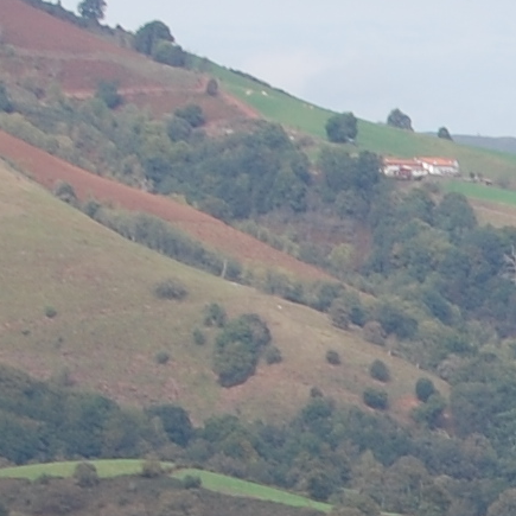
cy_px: 936
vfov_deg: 3.6
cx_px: 1106
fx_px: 8161
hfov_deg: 3.6
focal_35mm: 484
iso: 200
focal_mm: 55
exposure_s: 1/200
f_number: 8
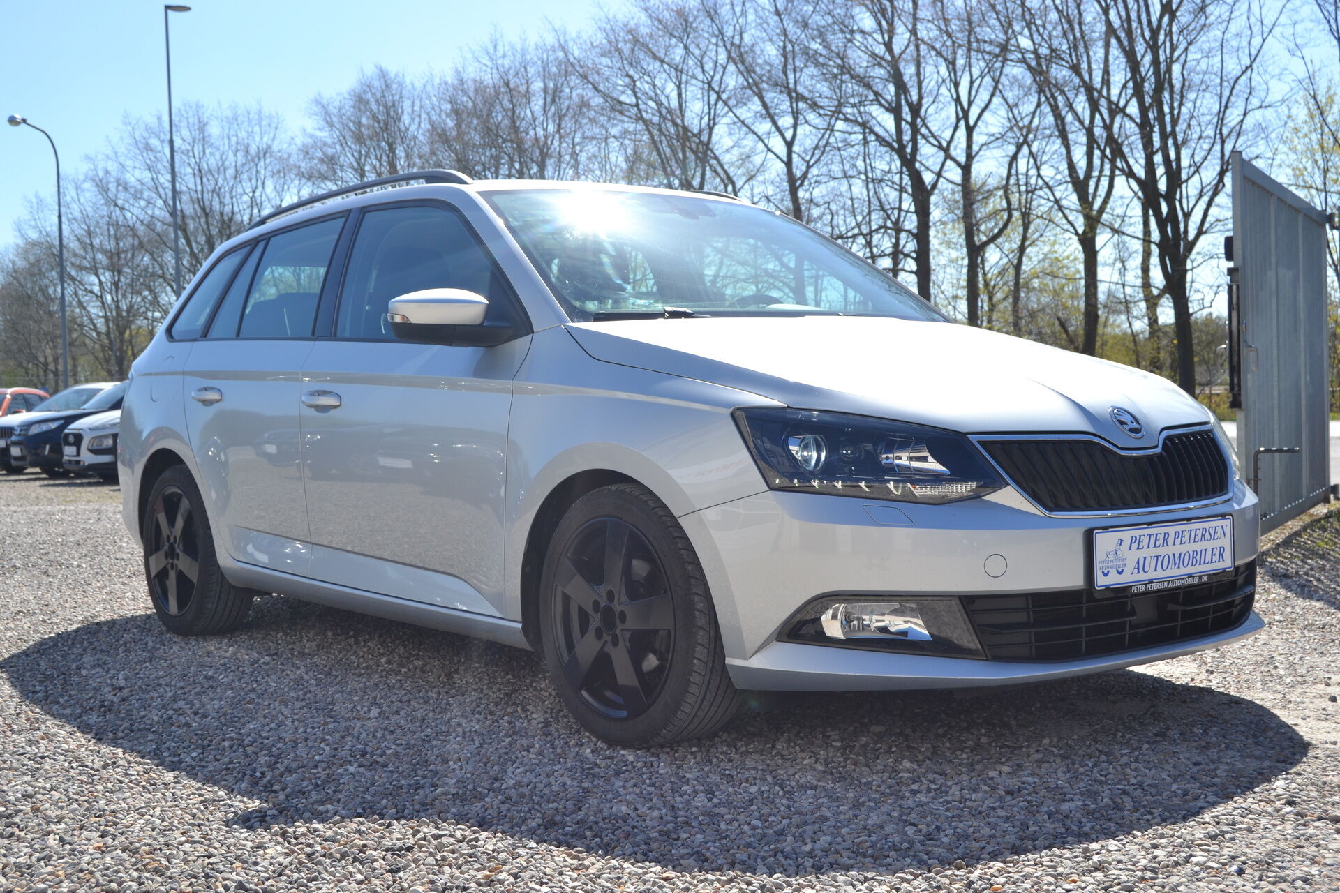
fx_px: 1563
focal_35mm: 42
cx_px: 670
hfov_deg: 46.4
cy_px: 446
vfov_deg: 31.9
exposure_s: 1/250
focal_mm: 28
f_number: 8
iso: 100
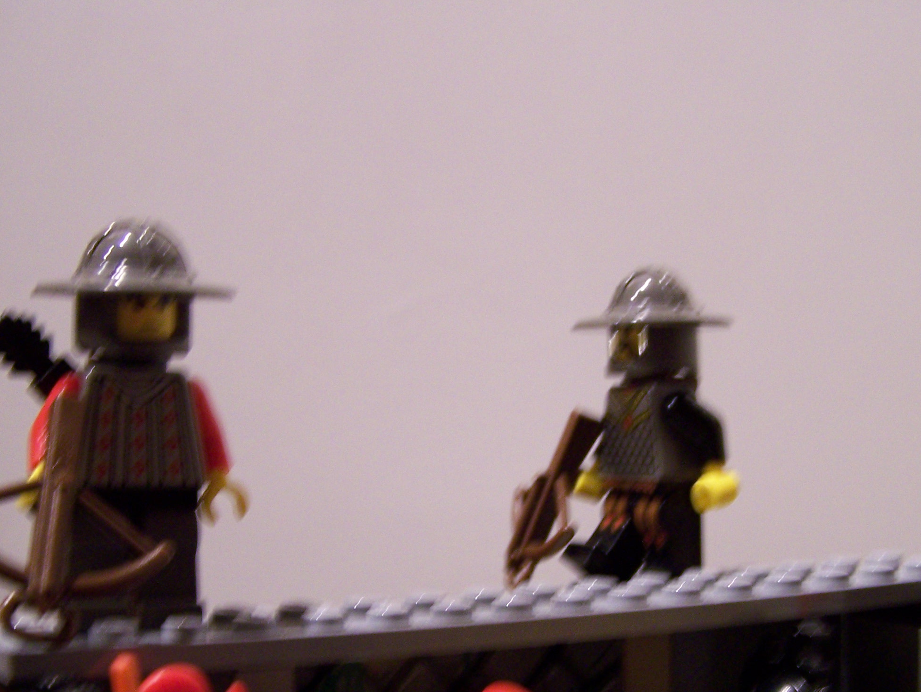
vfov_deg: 25.0
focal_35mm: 58
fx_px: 1544
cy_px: 500
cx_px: 513
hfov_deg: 33.2
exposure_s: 1/6
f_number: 2.8
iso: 160
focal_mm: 6.7
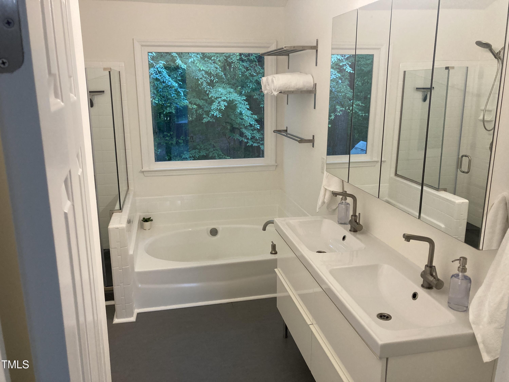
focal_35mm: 28
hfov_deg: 63.4
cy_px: 191
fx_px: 412
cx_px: 254
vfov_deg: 49.7
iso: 160
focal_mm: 3.99
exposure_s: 1/60
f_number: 1.8
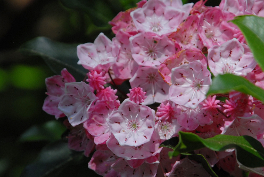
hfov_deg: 4.6
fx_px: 3303
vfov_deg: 3.1
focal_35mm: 450
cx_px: 132
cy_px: 88
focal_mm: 300
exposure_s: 1/320
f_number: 9
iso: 400
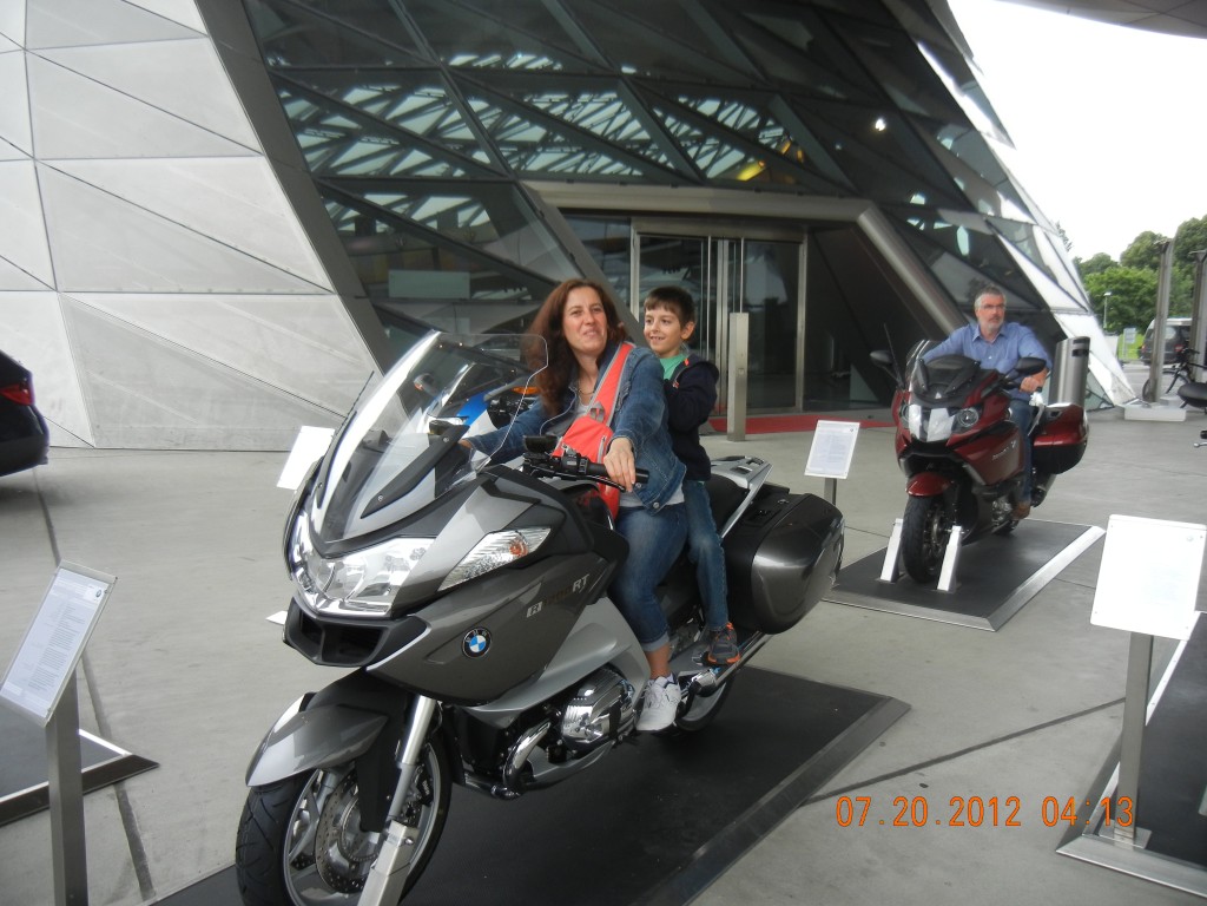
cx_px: 604
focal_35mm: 30
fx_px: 1046
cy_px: 453
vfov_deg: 46.8
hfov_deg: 60.0
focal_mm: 5.4
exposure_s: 1/269
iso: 160
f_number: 3.5
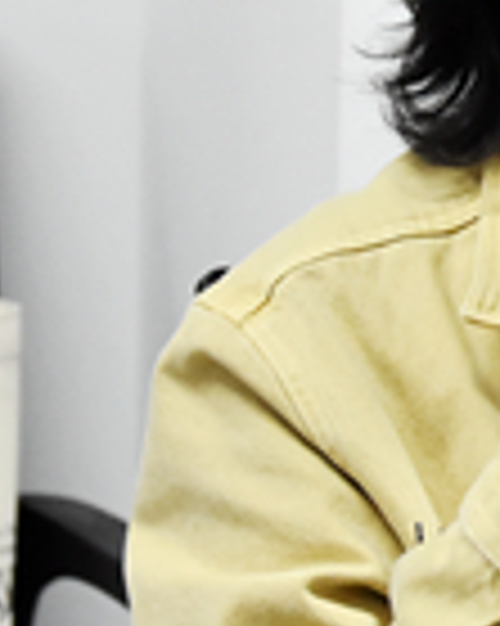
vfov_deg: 4.1
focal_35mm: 473
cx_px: 1009
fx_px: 8759
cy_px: 194
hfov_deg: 3.2
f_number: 4
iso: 2500
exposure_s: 1/250
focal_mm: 78
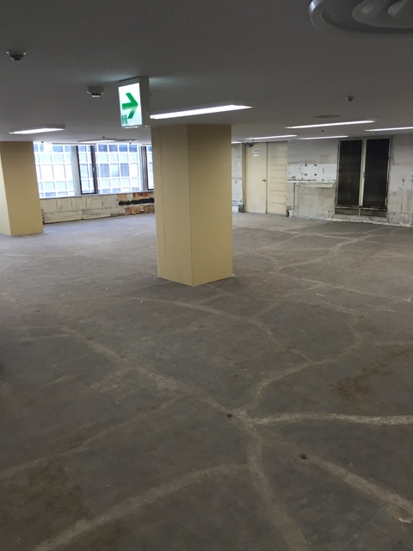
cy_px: 276
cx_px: 206
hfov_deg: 48.2
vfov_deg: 61.7
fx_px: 461
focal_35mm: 29
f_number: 2.2
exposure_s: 1/40
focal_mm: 4.15
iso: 32
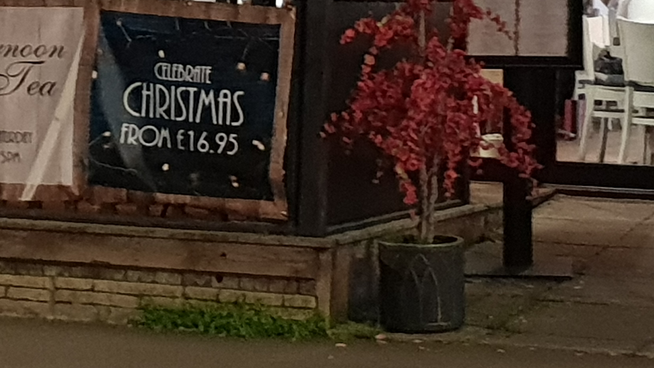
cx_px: 142
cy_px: -19
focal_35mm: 69
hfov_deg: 29.9
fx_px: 1197
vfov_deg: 17.0
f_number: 1.5
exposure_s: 1/10
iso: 400
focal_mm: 4.3
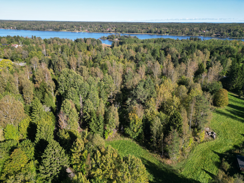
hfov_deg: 71.6
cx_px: 122
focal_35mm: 24
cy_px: 92
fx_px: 169
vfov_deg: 56.8
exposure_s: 1/2500
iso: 200
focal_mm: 6.72
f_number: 1.7
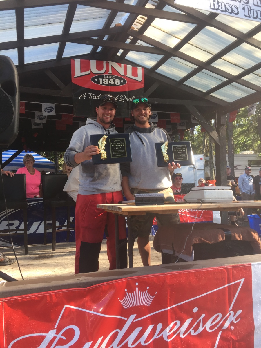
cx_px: 130
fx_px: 292
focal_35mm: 29
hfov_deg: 48.2
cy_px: 174
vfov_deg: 61.7
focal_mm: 4.15
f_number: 2.2
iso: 32
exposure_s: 1/197
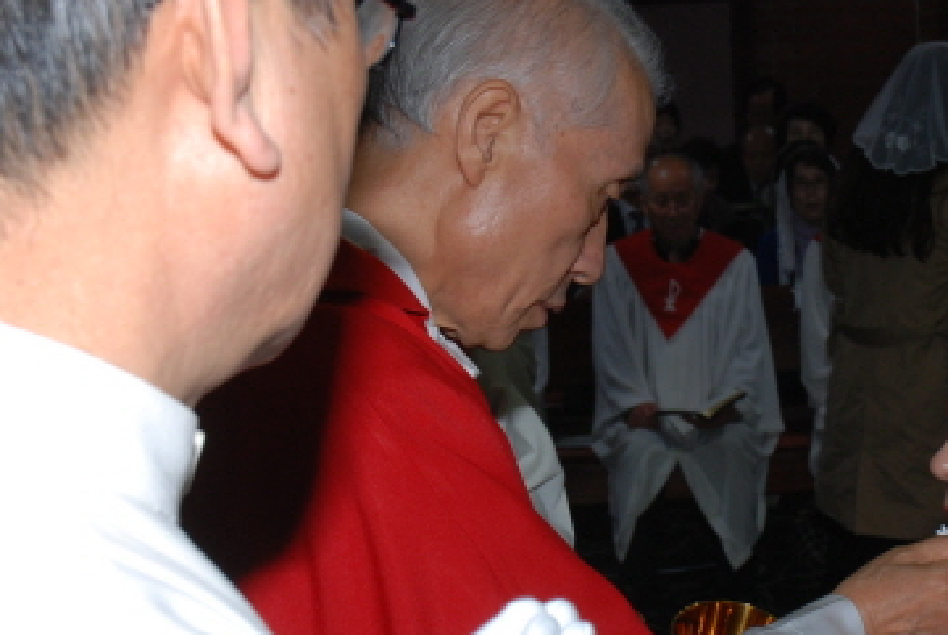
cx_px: 691
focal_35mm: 91
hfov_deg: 22.2
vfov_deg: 15.0
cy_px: 483
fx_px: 2400
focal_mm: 29
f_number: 7.1
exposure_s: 1/60
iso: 200
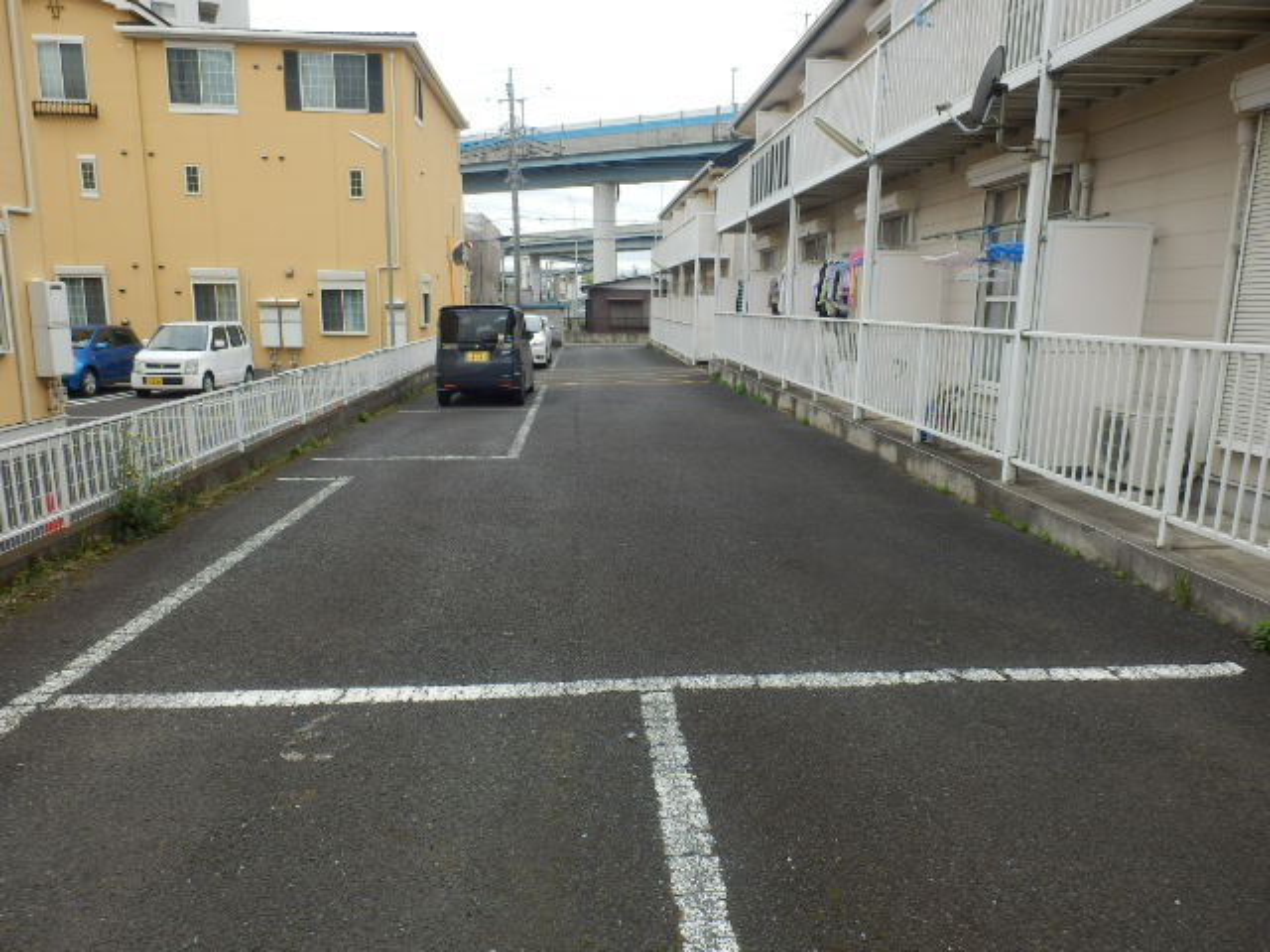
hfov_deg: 71.6
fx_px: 881
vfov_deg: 56.8
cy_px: 476
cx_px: 635
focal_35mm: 24
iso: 80
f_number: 7.9
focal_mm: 4.2
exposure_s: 1/60
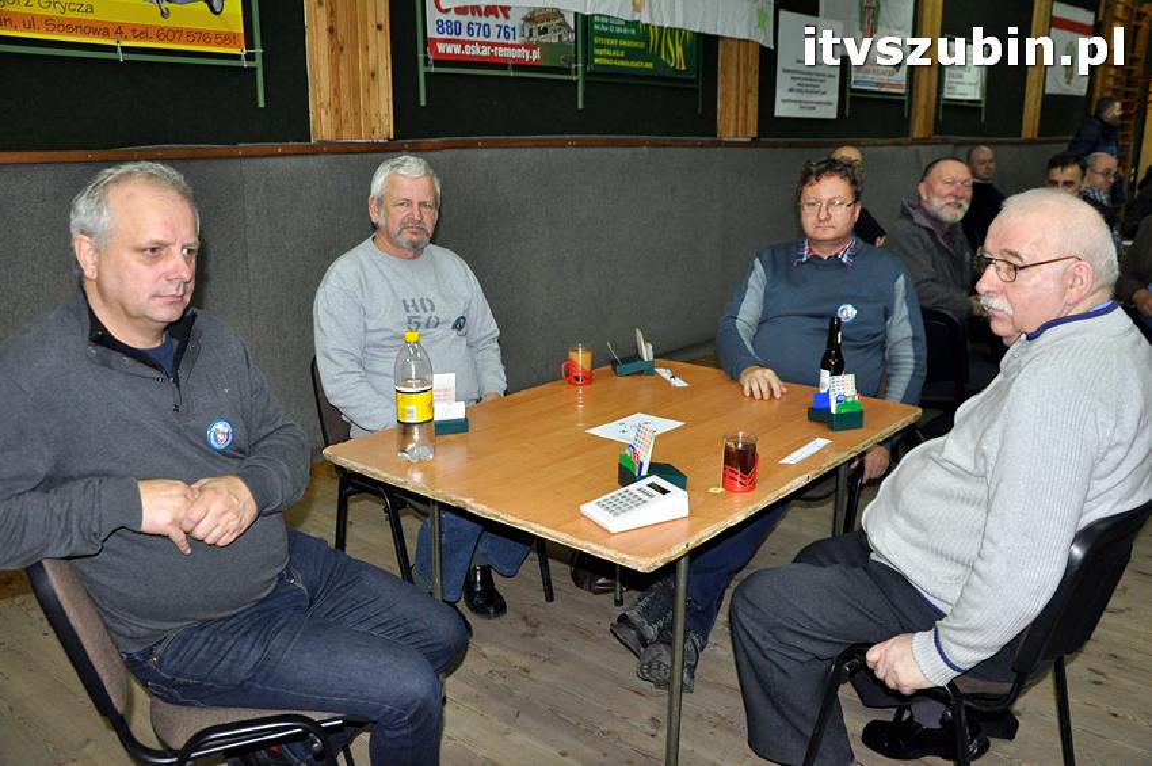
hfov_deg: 59.5
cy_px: 383
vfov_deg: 41.6
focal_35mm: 32
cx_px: 576
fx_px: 1007
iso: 1250
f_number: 4.5
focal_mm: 21
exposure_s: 1/60
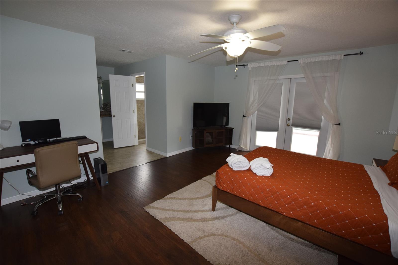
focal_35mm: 15
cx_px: 199
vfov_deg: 77.3
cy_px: 132
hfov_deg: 100.4
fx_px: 166
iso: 800
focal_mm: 10
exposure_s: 1/80
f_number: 4.5
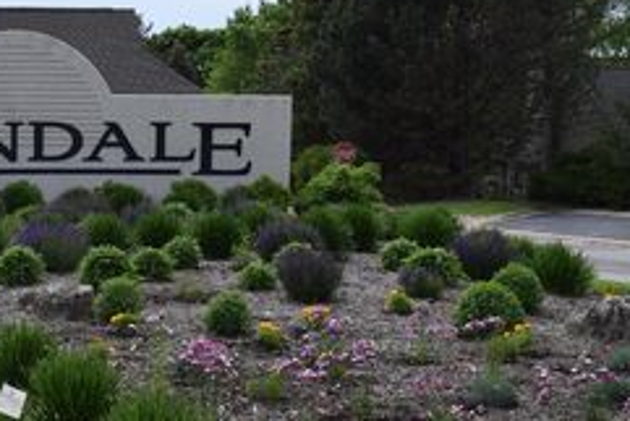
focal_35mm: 84
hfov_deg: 23.1
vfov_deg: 16.1
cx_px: -8
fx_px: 1471
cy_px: 357
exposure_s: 1/320
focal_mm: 27
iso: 200
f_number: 9
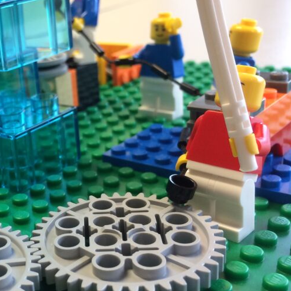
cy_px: 159
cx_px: -3
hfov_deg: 29.9
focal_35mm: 53
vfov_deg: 32.2
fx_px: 504
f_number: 2.2
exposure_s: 1/33
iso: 125
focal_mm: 4.15
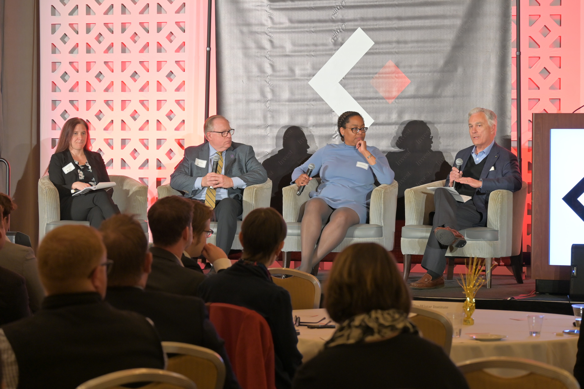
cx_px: 292
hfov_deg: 18.2
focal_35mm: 112
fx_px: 1825
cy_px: 194
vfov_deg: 12.2
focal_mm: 75
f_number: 4.8
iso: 800
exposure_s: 1/60
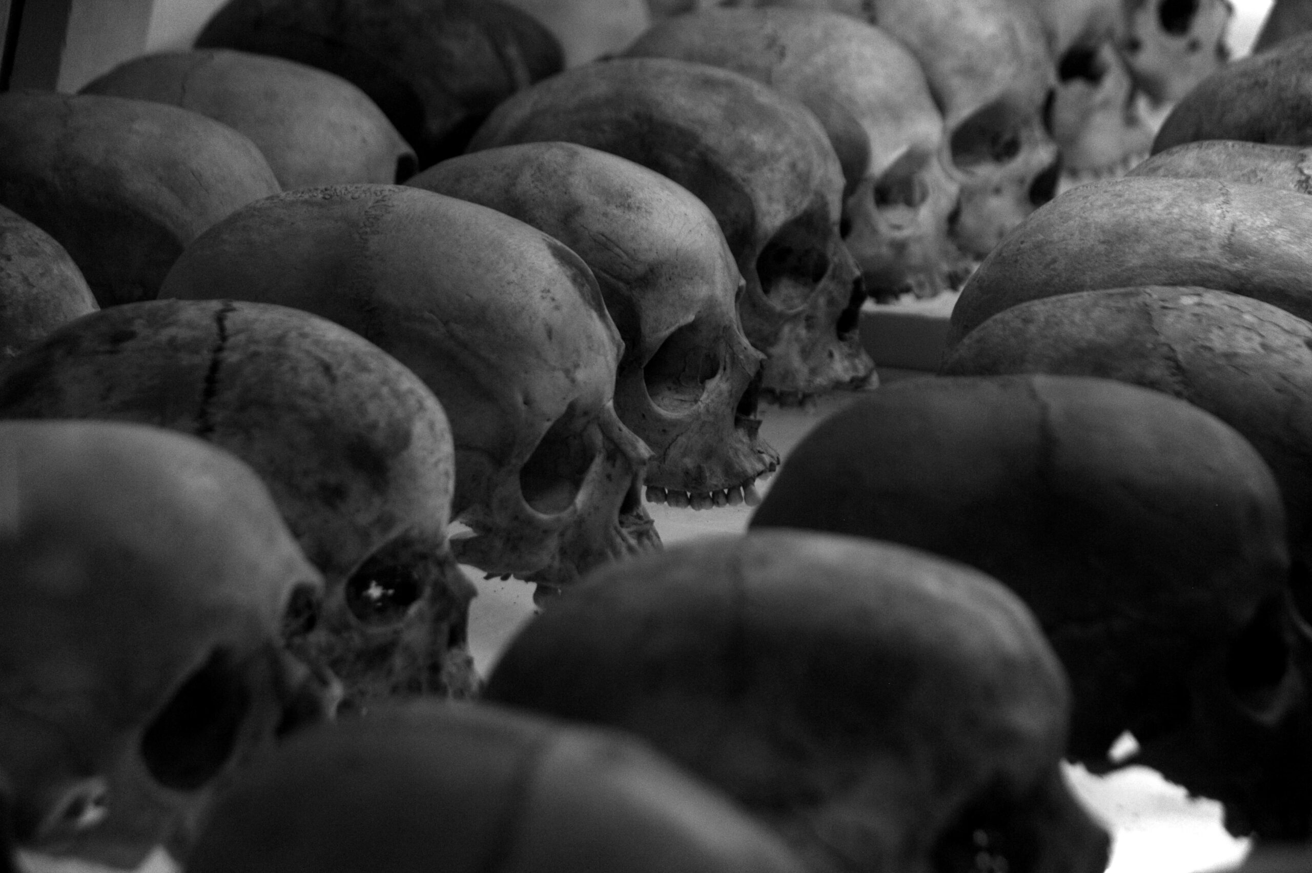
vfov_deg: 11.4
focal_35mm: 120
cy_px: 436
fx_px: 4370
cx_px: 656
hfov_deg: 17.1
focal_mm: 120
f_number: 5.6
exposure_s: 1/100
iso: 1600
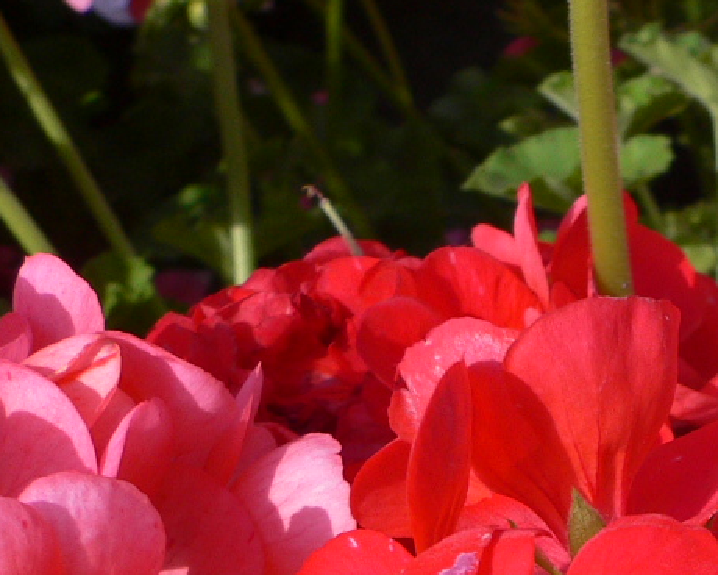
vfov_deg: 15.5
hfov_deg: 18.5
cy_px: 719
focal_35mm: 95
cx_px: 979
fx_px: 2019
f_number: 5.6
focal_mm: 5.8
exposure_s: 1/250
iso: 80
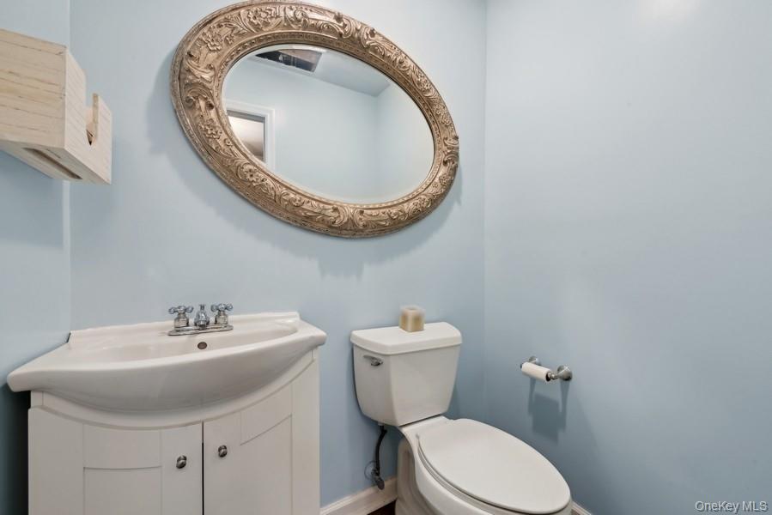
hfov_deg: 104.2
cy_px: 258
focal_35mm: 14
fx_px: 300
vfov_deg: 81.3
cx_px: 386
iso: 100
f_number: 11
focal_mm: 14
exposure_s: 1.6
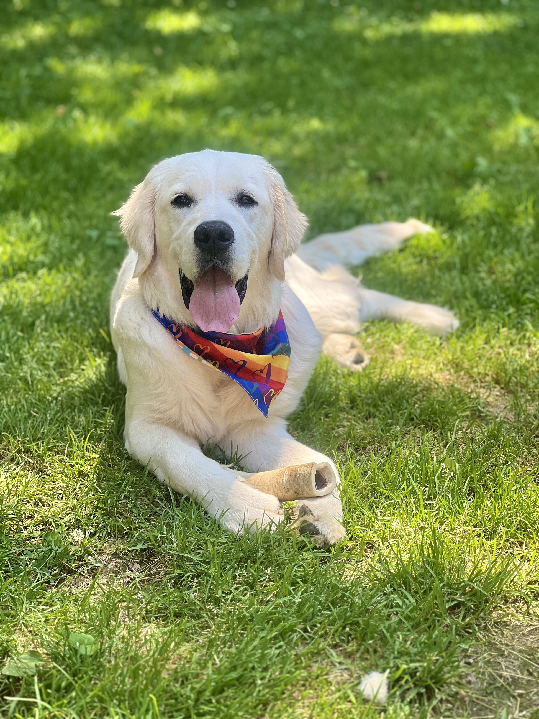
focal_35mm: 77
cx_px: 270
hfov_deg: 19.1
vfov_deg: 25.3
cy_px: 360
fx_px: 1599
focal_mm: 9
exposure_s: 1/121
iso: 50
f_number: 2.8
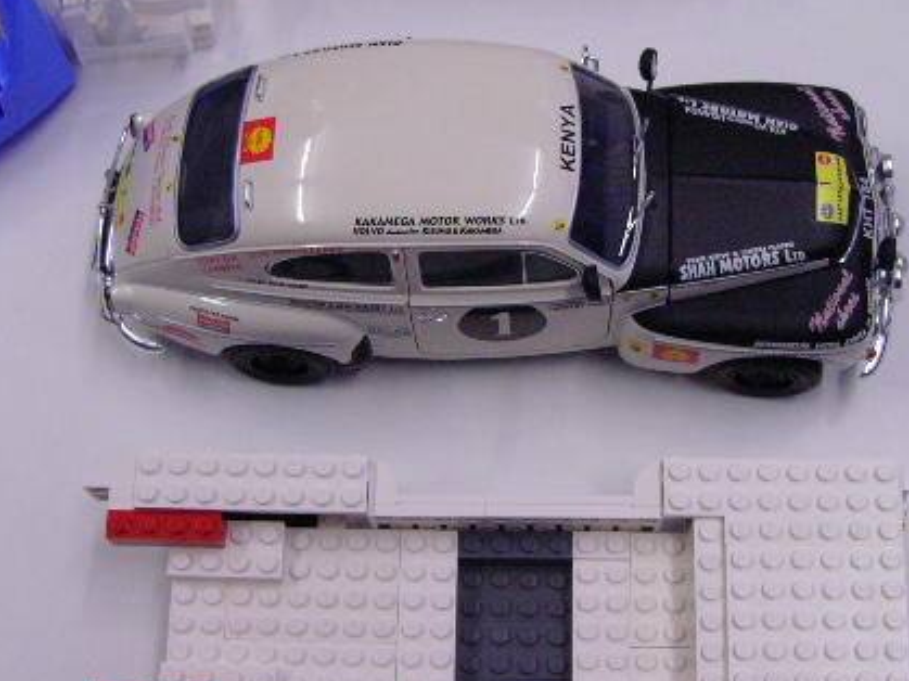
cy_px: 360
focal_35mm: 55
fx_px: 1444
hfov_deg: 34.9
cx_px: 464
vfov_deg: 26.5
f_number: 2.8
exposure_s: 1/50
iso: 200
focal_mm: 6
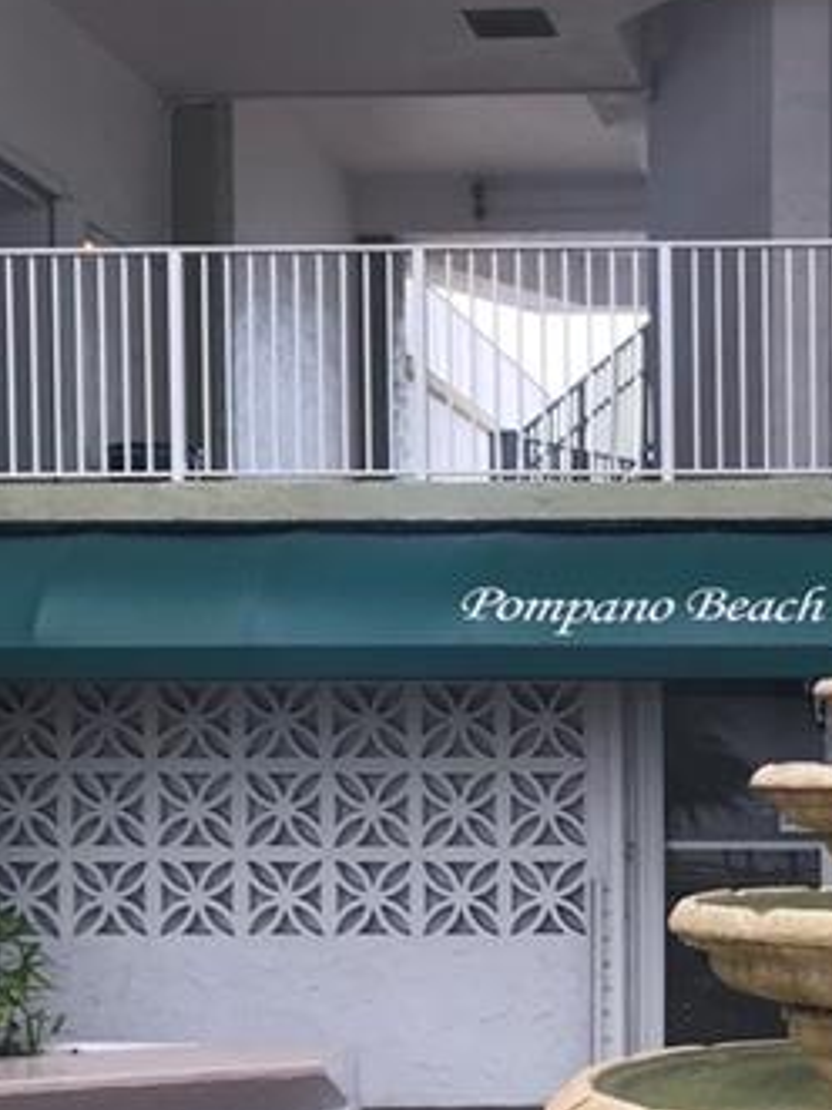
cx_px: 882
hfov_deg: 21.6
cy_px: 865
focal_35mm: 65
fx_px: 2084
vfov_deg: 29.3
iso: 20
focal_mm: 3.99
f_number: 1.8
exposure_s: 1/396
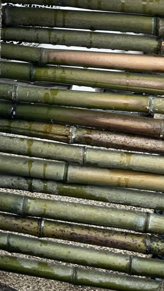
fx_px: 812
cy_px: 4
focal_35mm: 105
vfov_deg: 19.8
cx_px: -85
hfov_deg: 11.1
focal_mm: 3.99
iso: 32
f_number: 1.8
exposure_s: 1/121
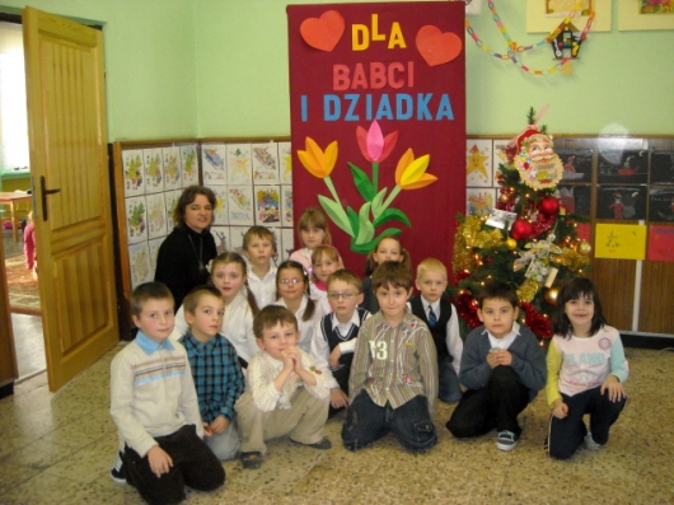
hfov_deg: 52.6
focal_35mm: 35
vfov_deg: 40.7
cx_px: 337
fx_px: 681
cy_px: 252
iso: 400
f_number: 2.8
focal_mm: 5.7
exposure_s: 1/60
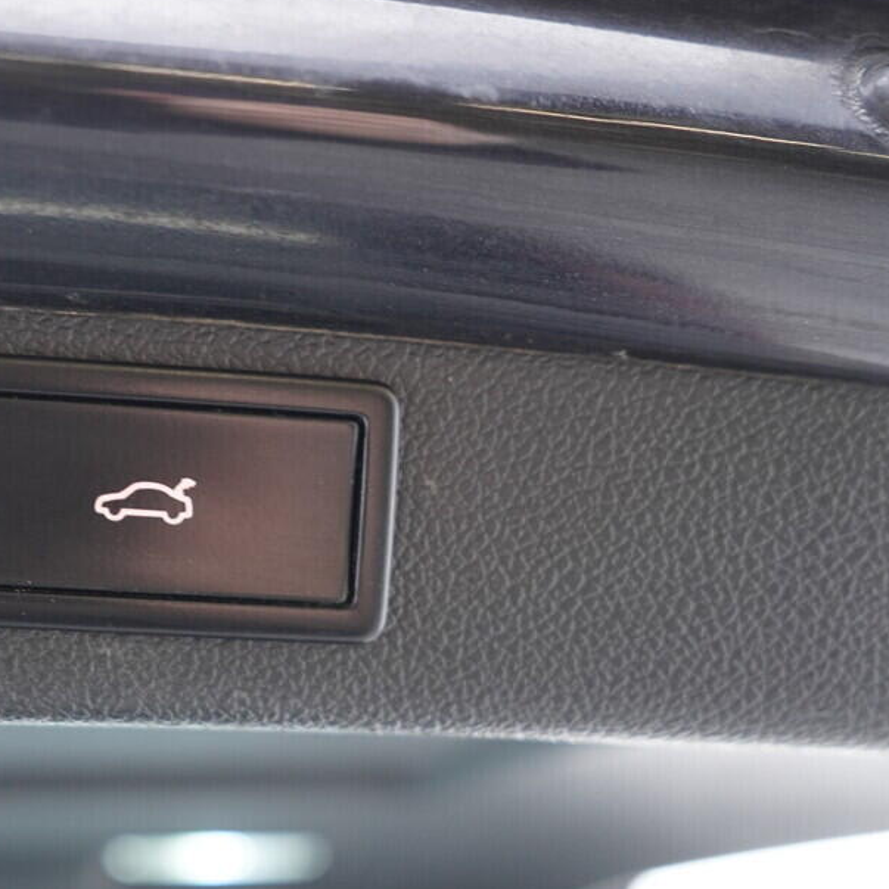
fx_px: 1511
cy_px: 481
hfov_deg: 31.7
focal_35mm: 52
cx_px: 147
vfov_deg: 32.8
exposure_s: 1/40
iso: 500
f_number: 2.8
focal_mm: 24
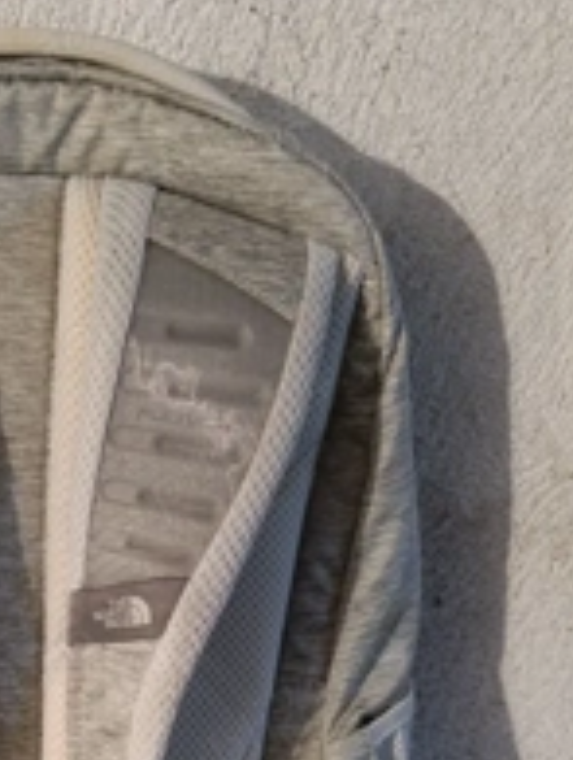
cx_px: 47
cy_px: 764
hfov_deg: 29.6
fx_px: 1034
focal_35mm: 47
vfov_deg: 36.2
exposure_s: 1/25.1
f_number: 1.65
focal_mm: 6.11
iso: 2552
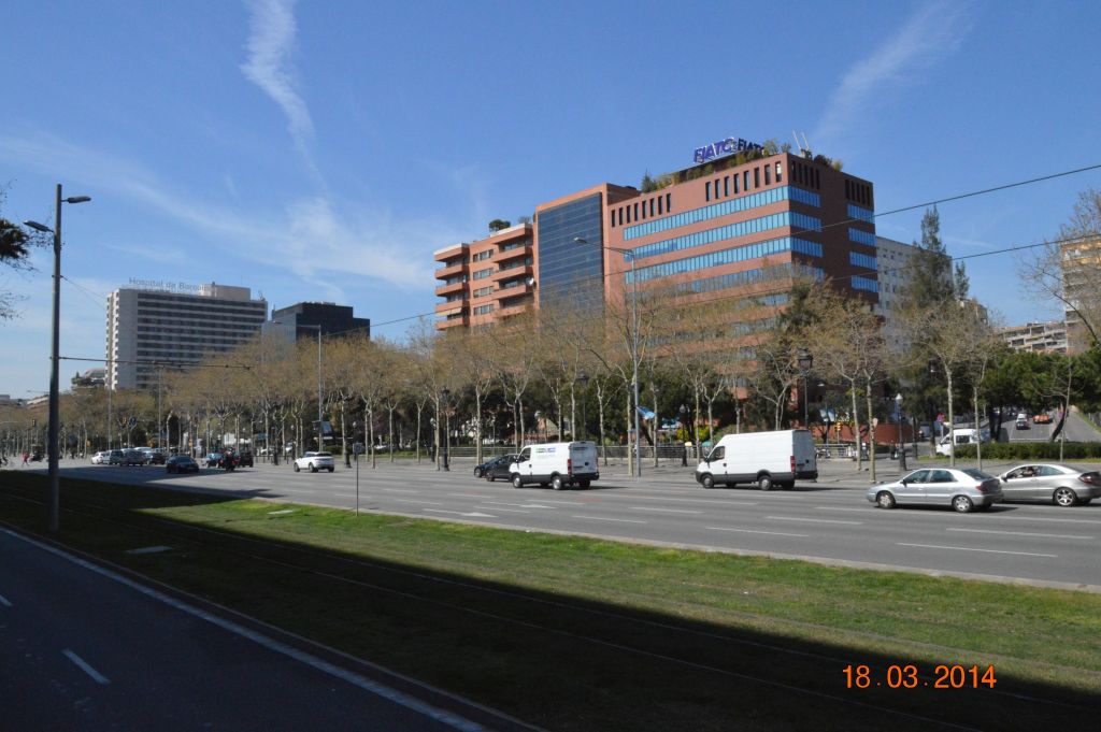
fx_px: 825
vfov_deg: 47.9
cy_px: 366
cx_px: 550
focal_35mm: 27
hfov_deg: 67.4
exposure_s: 1/1250
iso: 3200
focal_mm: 18
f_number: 18
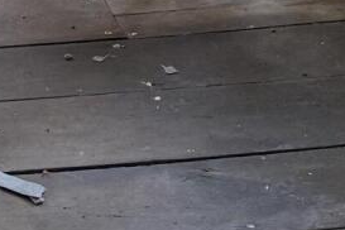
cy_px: -450
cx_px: -181
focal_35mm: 183
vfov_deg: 6.8
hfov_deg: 10.8
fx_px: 1754
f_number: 1.78
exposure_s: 1/121
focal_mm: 6.76
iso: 160
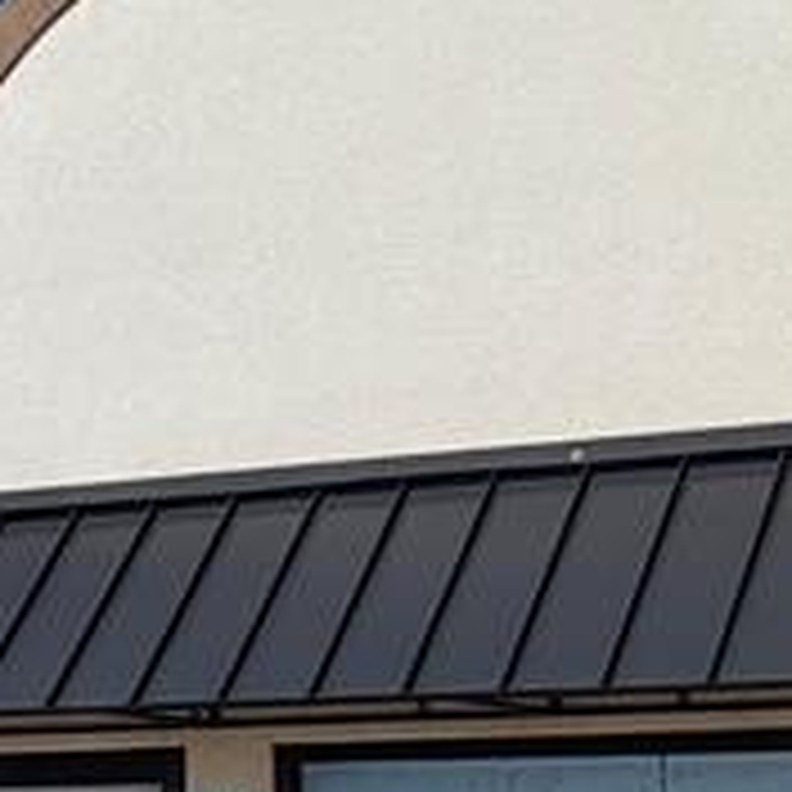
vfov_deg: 14.0
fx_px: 3184
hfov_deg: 13.1
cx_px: -526
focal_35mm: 123
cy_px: 778
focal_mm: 6.81
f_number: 1.85
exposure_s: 1/3650
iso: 48
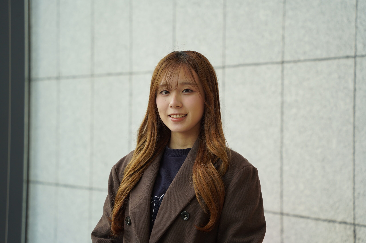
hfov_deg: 20.8
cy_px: 122
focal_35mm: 98
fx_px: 995
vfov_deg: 13.9
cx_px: 183
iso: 250
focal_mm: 98
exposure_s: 1/160
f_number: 4.5
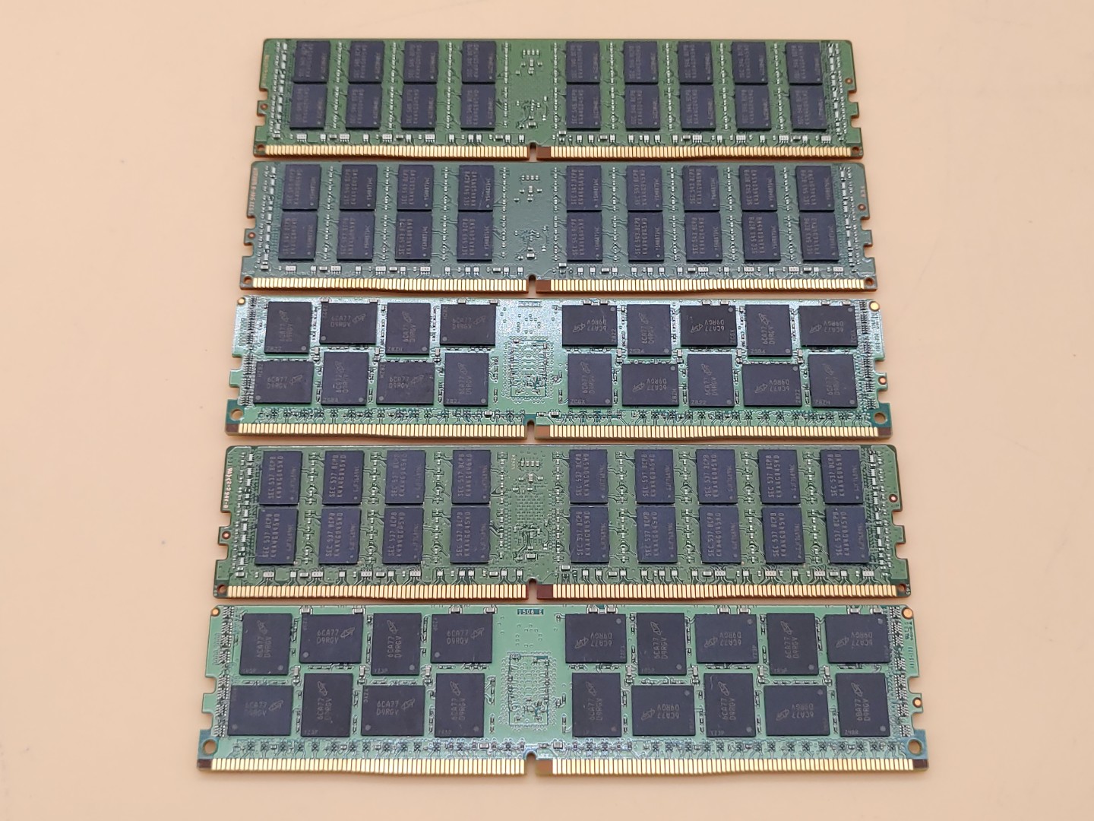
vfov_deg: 36.8
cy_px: 410
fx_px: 1233
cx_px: 547
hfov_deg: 47.9
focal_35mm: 39
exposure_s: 1/120
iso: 50
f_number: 1.8
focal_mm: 4.36
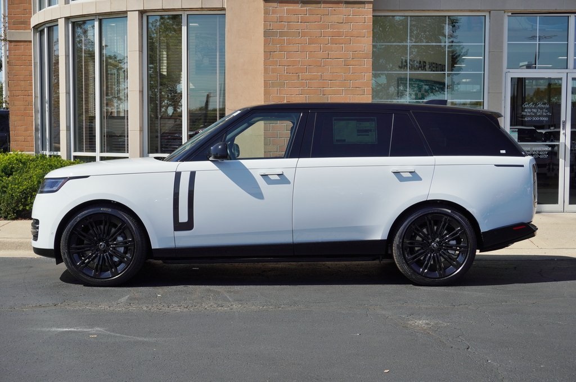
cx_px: 288
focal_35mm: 56
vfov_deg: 24.3
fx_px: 886
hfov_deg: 36.0
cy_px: 191
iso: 100
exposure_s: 1/500
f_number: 8
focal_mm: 37
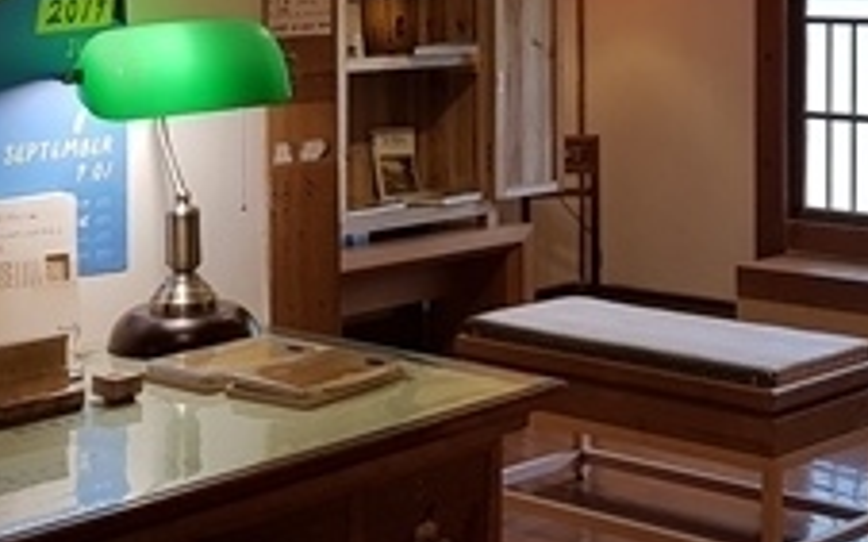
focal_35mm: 77
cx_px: 611
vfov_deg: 16.6
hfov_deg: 26.6
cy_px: 6
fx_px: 1821
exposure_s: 1/60
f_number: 1.7
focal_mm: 4.3
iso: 80
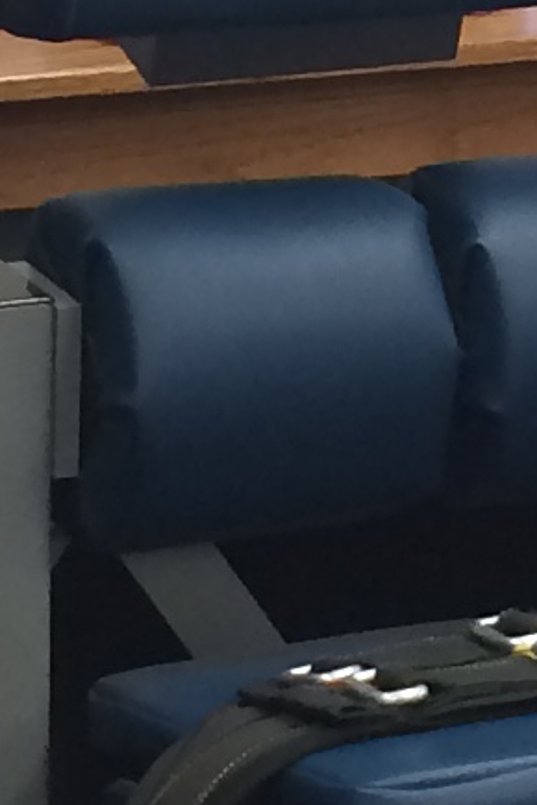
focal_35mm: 234
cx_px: 518
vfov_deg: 8.8
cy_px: 102
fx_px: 5235
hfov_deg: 5.9
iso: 80
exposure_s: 1/30
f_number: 2.2
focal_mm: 4.12
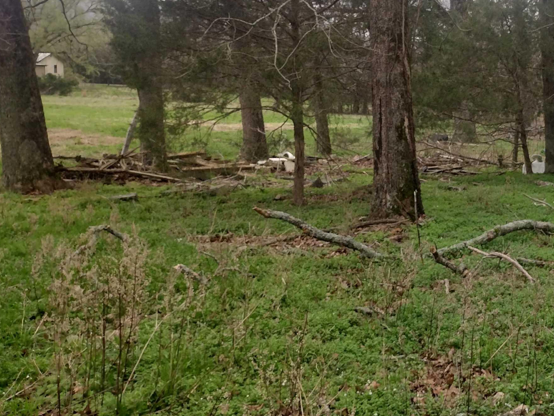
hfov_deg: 38.2
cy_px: 143
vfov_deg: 30.7
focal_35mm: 47
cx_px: 478
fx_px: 752
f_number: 1.7
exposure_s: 1/208
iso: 100
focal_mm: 4.71
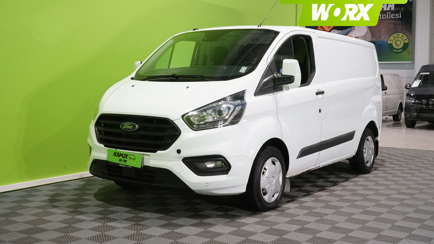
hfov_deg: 47.4
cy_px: 100
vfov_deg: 27.7
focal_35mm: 43
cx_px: 217
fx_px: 495
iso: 6400
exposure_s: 1/20
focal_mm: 41
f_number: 25
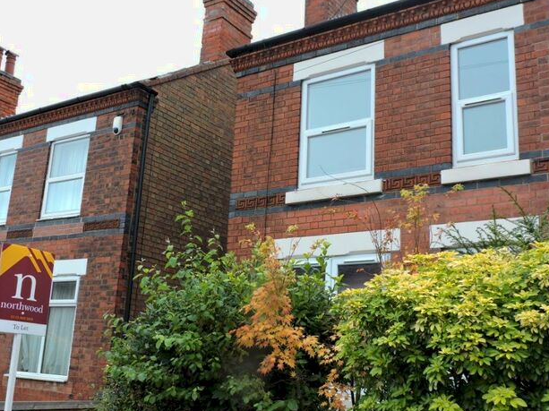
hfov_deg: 46.8
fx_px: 634
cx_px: 255
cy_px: 214
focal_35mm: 40
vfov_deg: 35.9
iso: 100
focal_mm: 6.2
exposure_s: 1/100
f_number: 3.3
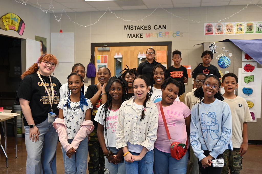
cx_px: 131
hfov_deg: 48.5
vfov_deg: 33.4
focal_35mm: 40
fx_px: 291
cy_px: 87
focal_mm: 40
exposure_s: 1/125
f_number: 4
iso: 1000
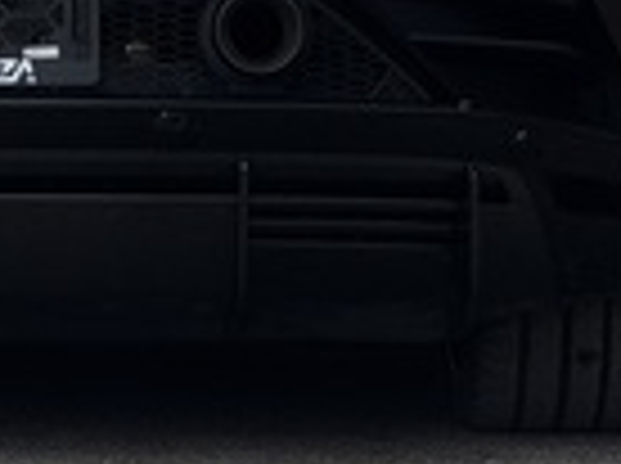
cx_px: 4
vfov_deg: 4.0
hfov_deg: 5.4
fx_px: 6555
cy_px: -218
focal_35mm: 366
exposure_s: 1/186
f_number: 2.8
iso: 64
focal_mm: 15.66
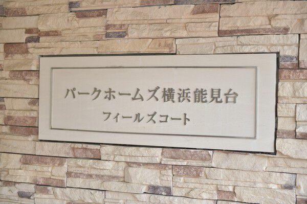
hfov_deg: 32.4
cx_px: 154
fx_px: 528
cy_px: 102
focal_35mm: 62
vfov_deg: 21.9
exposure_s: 1/320
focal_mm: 62
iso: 400
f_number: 4
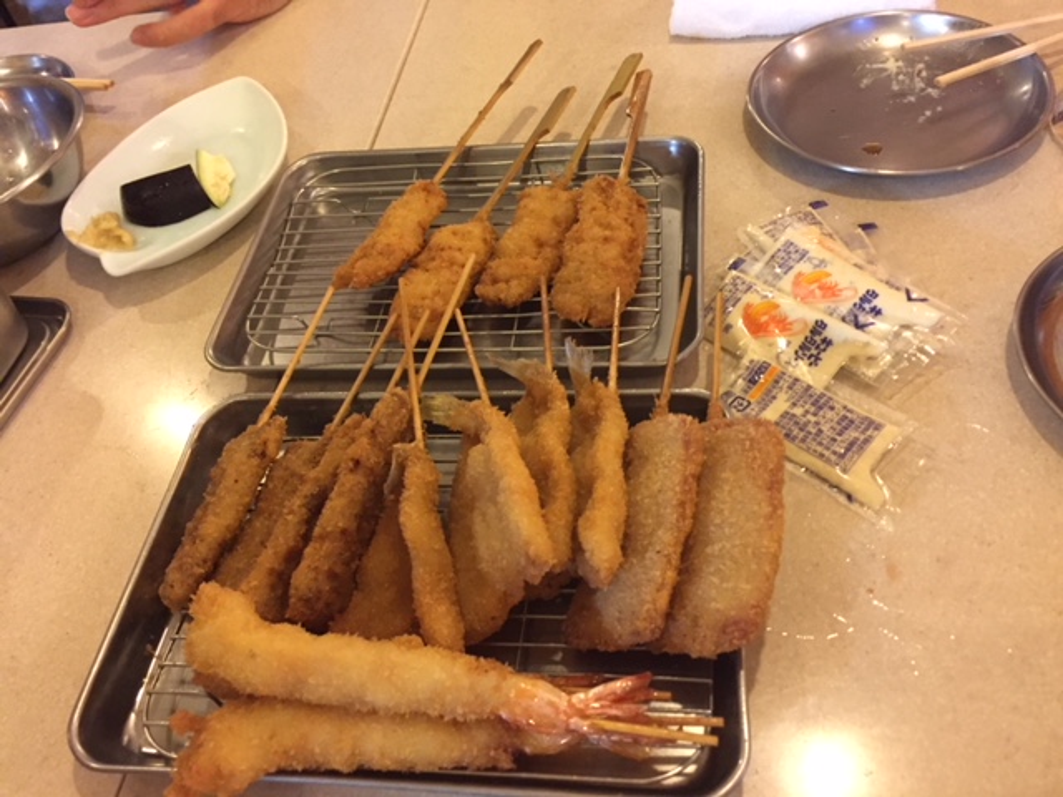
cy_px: 398
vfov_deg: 48.2
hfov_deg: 61.7
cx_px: 532
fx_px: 891
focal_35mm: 29
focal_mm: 4.15
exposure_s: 1/15
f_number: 2.2
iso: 250
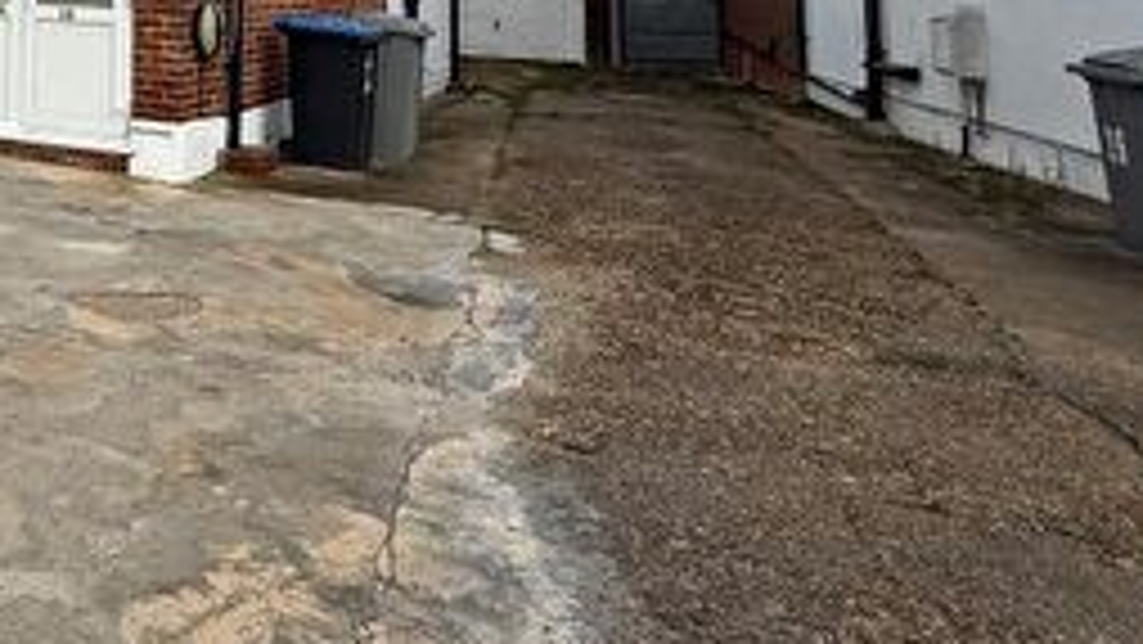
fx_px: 1273
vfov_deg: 25.2
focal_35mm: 42
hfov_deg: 39.8
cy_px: -151
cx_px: -99
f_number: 2.2
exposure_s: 1/742
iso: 50
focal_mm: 2.22
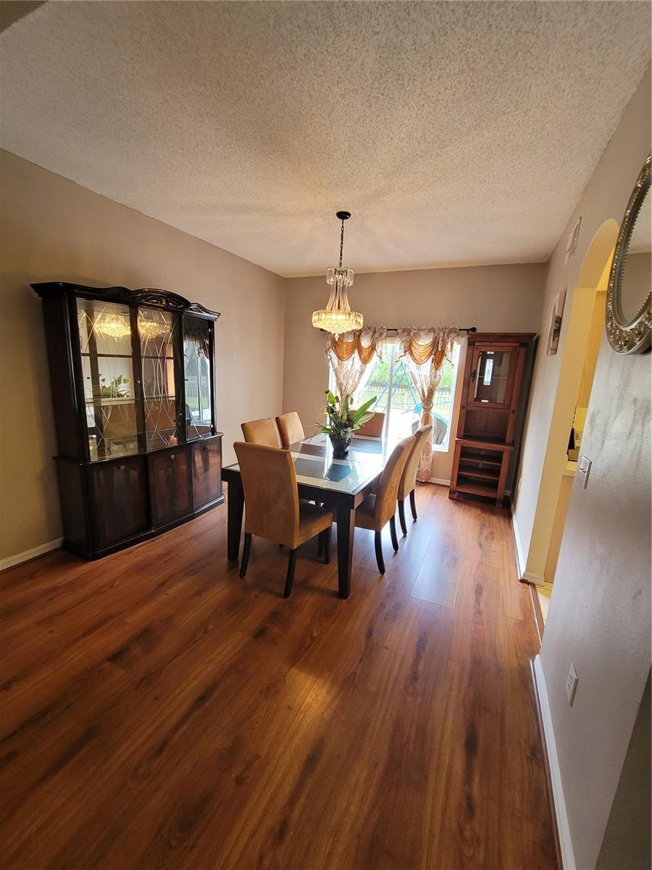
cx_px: 326
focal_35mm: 13
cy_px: 435
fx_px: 326
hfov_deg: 89.9
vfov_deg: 106.2
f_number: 2.2
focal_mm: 2.2
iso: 320
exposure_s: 1/60
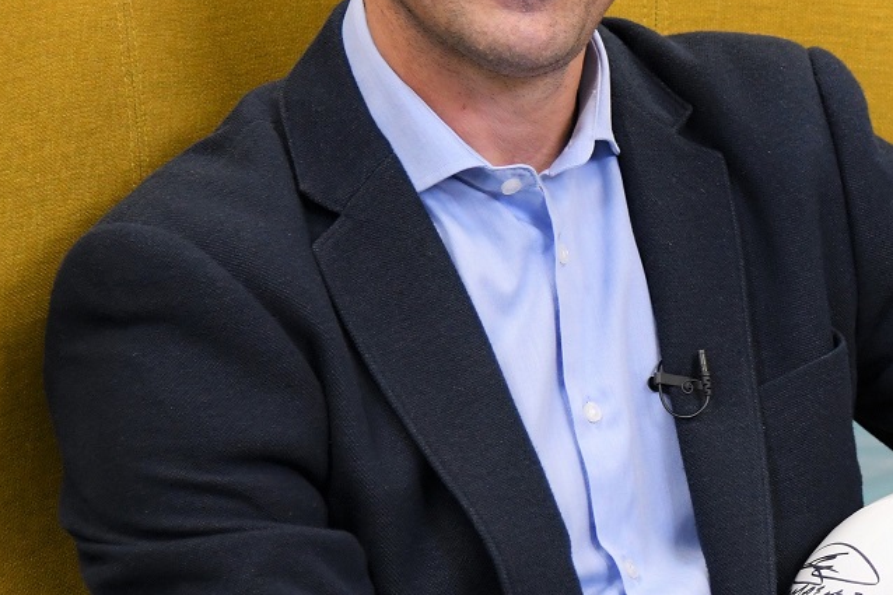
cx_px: 1021
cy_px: 260
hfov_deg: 10.6
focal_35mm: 191
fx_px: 4736
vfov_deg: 7.2
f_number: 4
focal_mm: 65
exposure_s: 1/320
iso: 1600
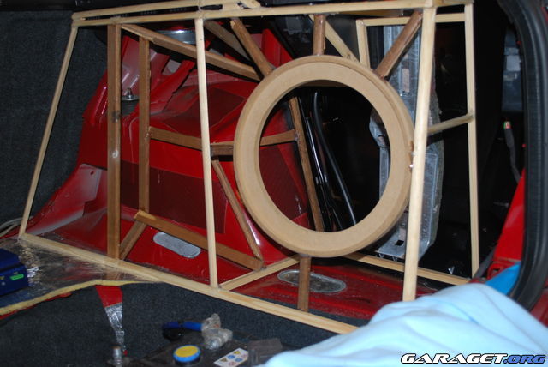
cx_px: 274
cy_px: 184
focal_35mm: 44
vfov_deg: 30.9
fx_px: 663
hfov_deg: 44.9
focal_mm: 29
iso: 200
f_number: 4.8
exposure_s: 1/60
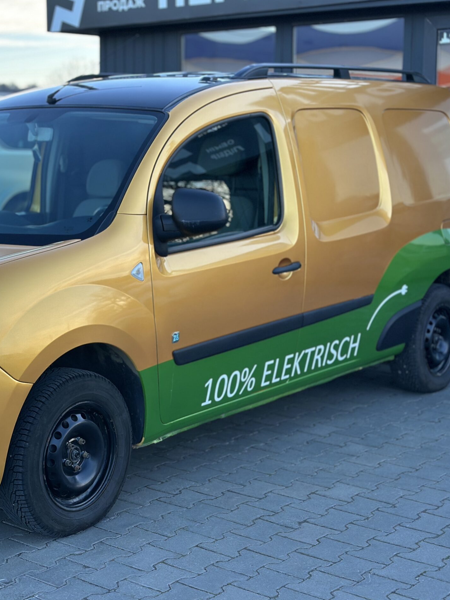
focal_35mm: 65
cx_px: 85
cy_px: 302
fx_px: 1126
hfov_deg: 22.3
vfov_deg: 29.8
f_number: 1.78
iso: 80
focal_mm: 6.86
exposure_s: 1/464
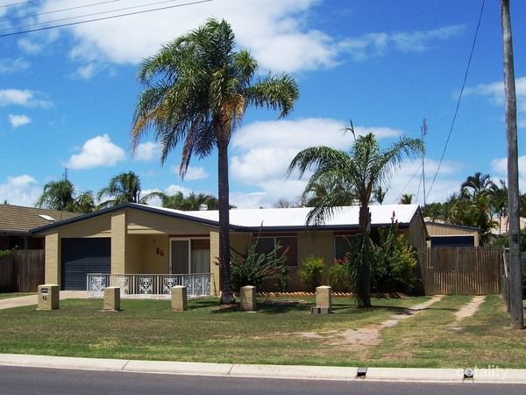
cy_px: 198
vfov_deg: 31.5
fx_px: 699
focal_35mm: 46
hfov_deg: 41.2
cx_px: 263
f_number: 5.6
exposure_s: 1/750
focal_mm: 7
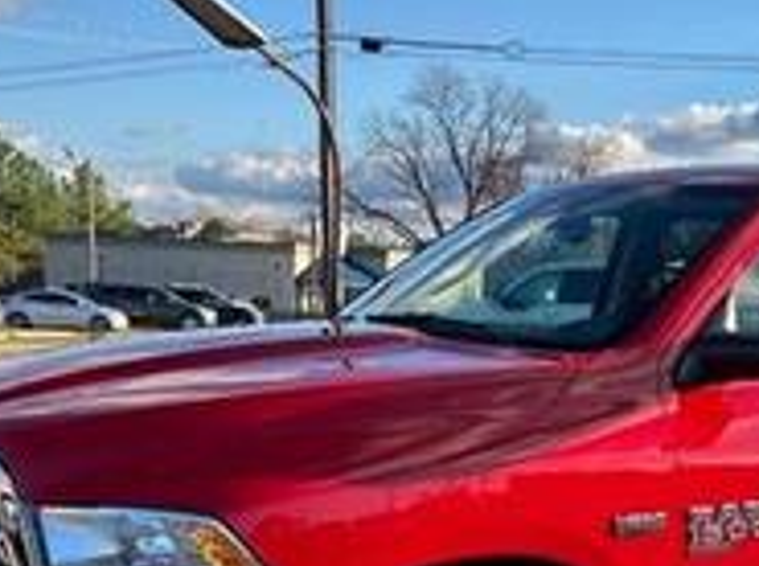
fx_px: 1554
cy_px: 500
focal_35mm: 71
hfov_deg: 26.8
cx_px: 640
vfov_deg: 20.3
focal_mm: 5.7
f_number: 1.5
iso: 50
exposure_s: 1/2123
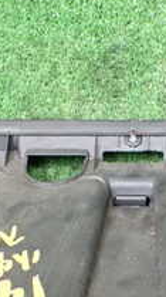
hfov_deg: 12.8
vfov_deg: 22.5
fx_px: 738
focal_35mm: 94
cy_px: 230
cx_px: 122
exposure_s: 1/125
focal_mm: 5.4
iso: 400
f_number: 2.3
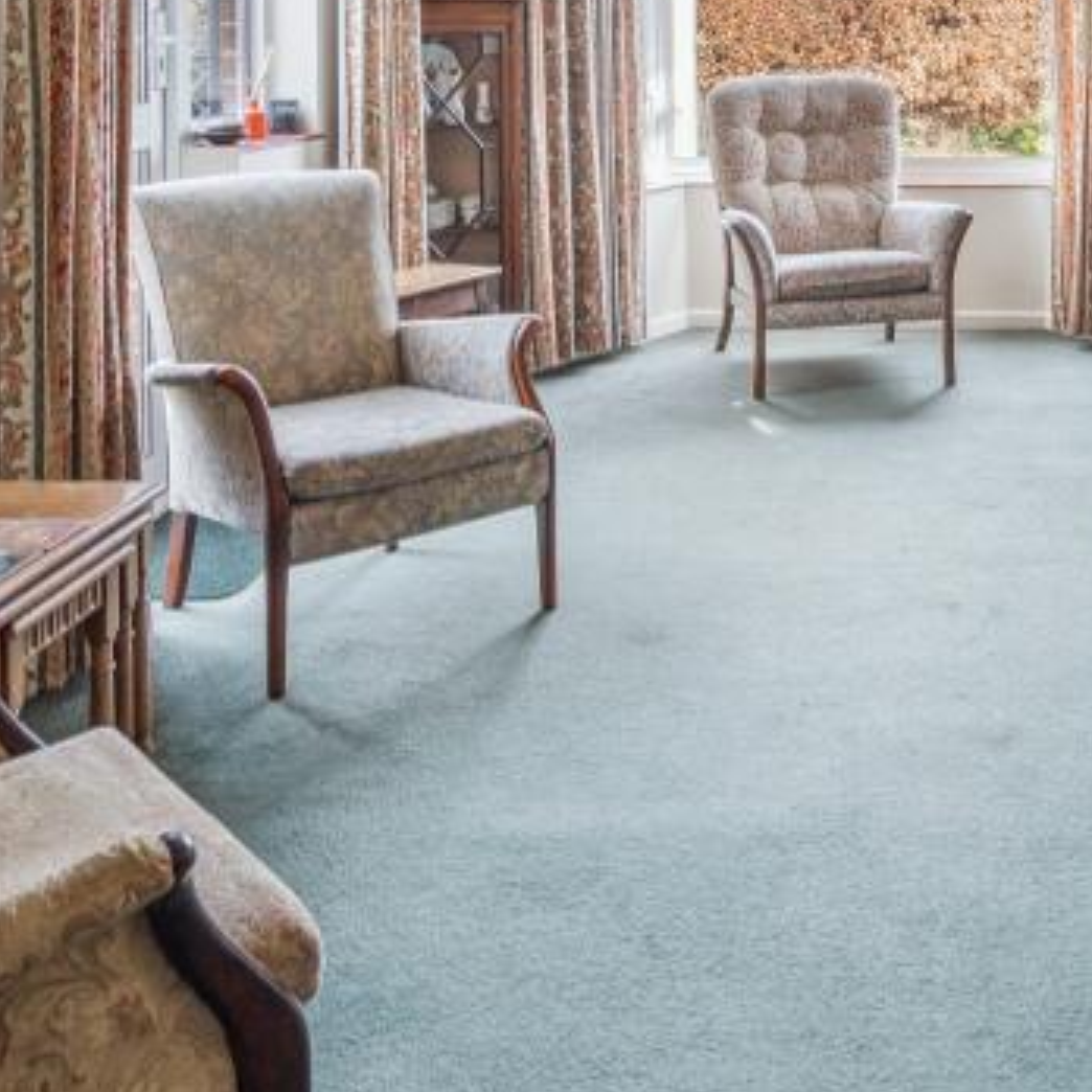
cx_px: 872
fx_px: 1428
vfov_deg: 39.7
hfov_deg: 40.2
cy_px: 171
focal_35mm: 40
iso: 320
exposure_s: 1/25
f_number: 6.3
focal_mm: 16
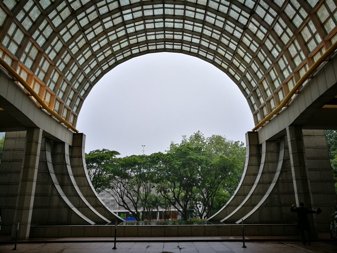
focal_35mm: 27
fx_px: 263
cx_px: 168
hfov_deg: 65.3
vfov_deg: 51.4
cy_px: 126
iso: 50
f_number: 2.2
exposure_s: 1/132
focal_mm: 4.5
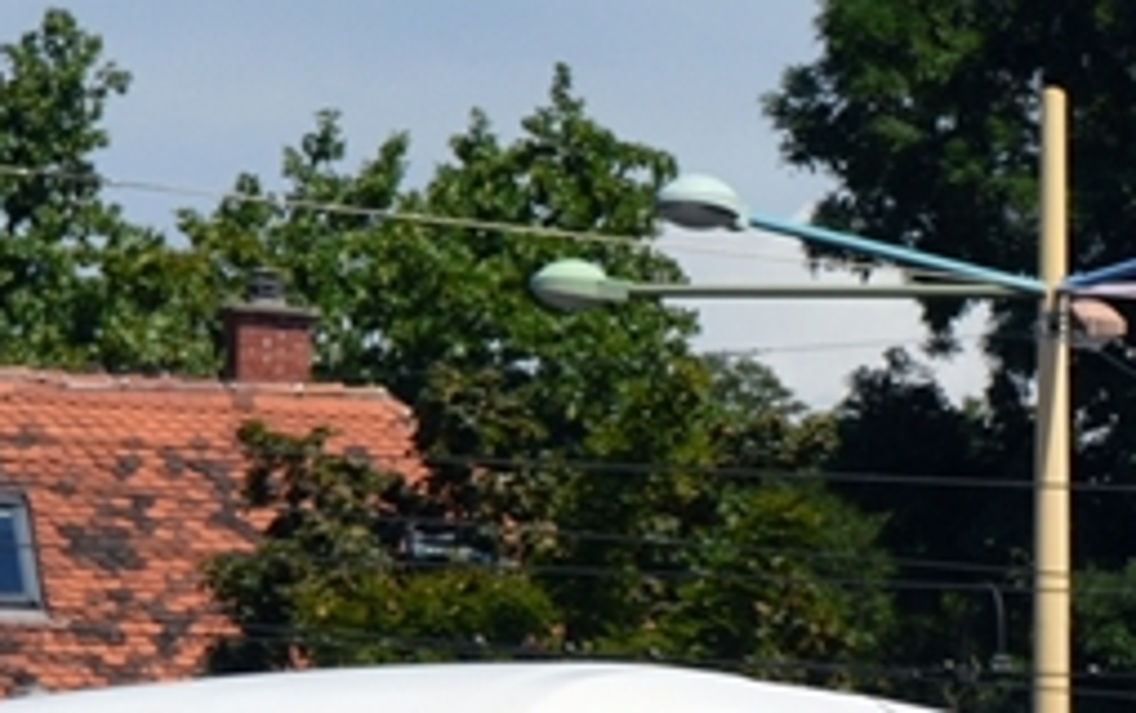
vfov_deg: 5.3
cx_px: 1118
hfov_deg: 8.5
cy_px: 1179
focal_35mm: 245
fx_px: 7593
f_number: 9
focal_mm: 40
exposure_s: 1/320
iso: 100
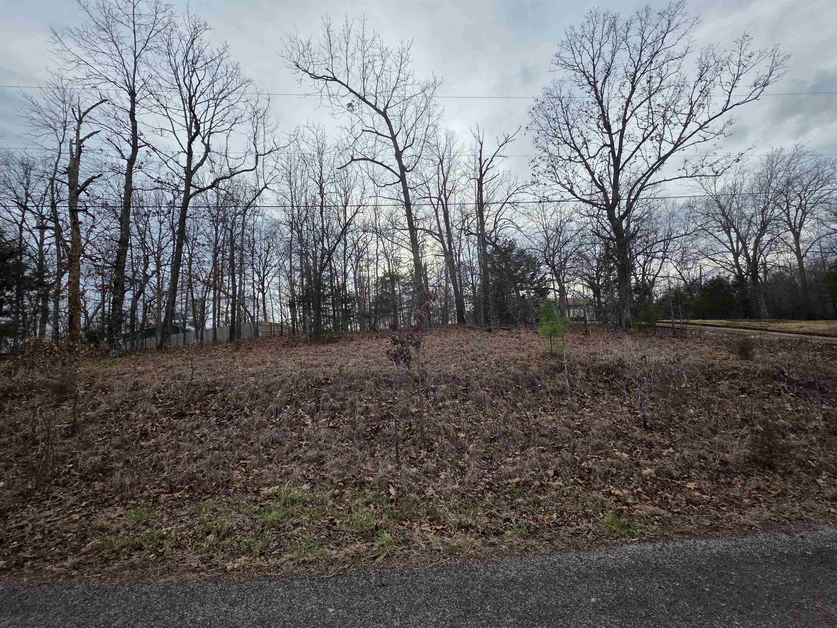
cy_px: 314
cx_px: 418
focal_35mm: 13
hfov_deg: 106.2
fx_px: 314
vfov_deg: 89.9
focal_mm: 2.2
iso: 40
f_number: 1.9
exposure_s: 1/934
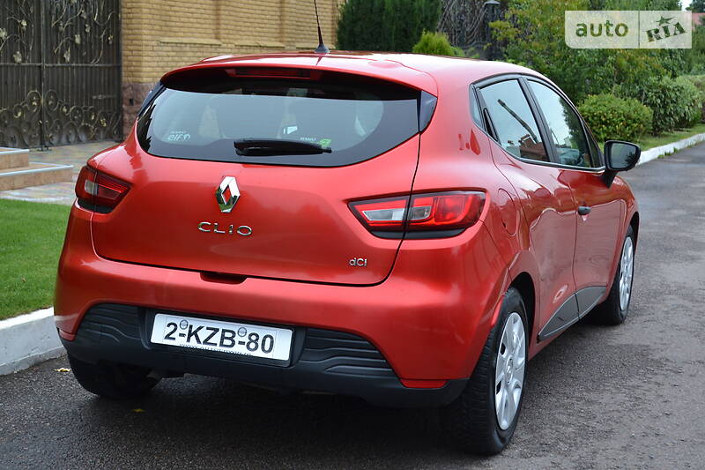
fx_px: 1116
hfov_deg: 35.1
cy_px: 235
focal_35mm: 57
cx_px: 352
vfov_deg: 23.8
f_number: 5
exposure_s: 1/60
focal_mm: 38
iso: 200
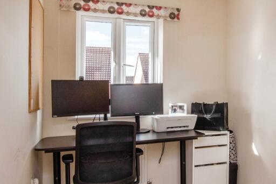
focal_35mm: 34
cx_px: 185
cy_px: 78
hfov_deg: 54.6
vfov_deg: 38.8
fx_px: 261
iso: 400
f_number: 16
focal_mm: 17
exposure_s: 1/60
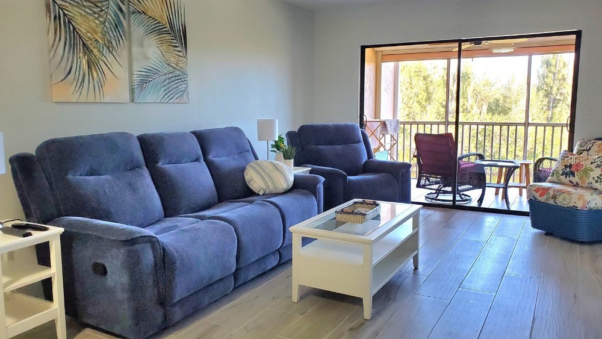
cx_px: 303
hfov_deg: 66.1
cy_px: 160
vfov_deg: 40.2
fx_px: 463
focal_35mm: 29
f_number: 2.4
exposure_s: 1/120
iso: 320
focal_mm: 4.3
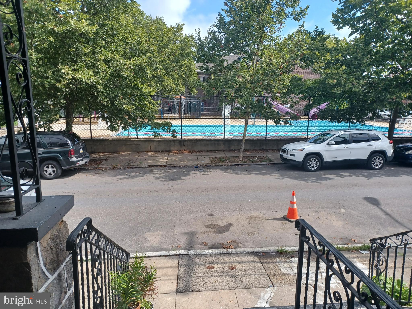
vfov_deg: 54.9
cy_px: 154
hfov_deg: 69.4
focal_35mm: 25
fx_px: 298
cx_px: 206
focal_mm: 4.6
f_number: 1.8
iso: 32
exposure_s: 1/285
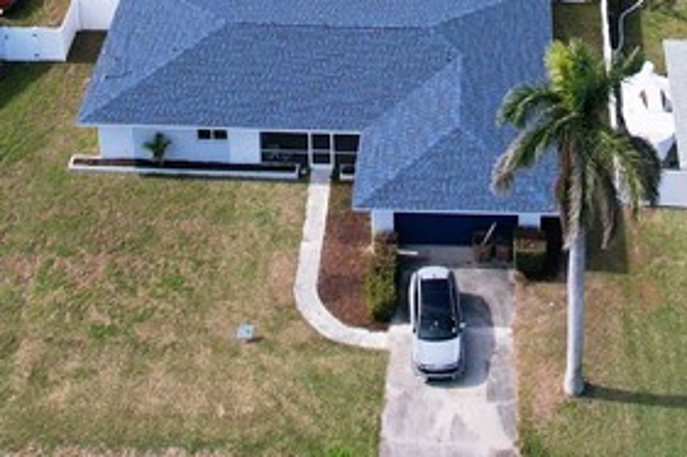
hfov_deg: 23.9
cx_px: 435
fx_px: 1621
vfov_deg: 14.2
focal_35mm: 85
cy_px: -364
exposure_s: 1/2000
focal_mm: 8.38
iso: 150
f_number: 2.8
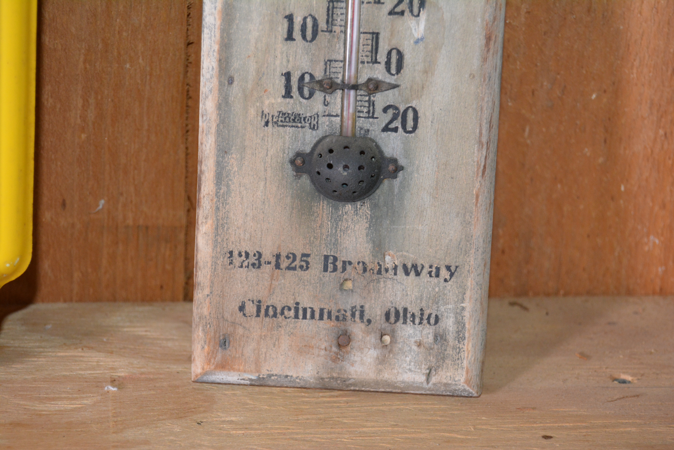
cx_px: 337
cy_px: 225
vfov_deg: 16.6
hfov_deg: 24.6
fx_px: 1544
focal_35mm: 82
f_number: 5.6
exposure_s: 1/60
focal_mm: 55
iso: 1400
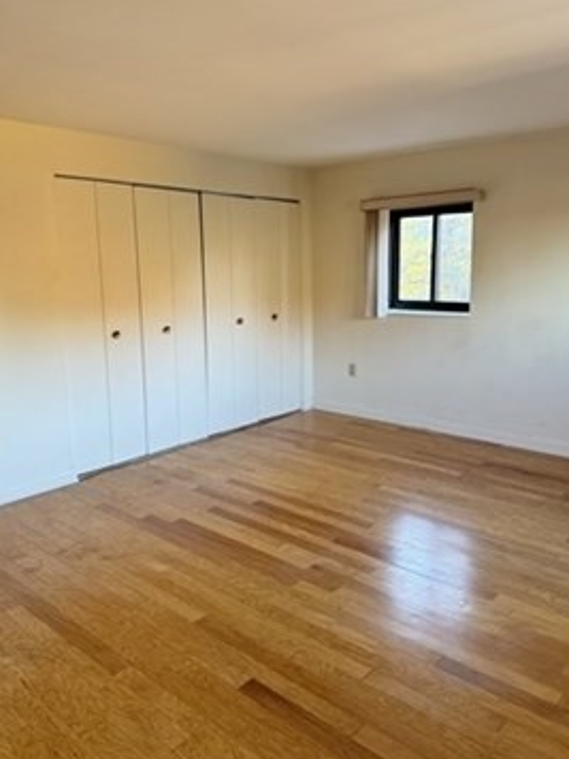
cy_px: 350
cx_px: 303
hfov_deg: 51.3
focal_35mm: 27
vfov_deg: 65.2
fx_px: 592
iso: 250
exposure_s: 1/60
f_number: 1.78
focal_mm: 6.76
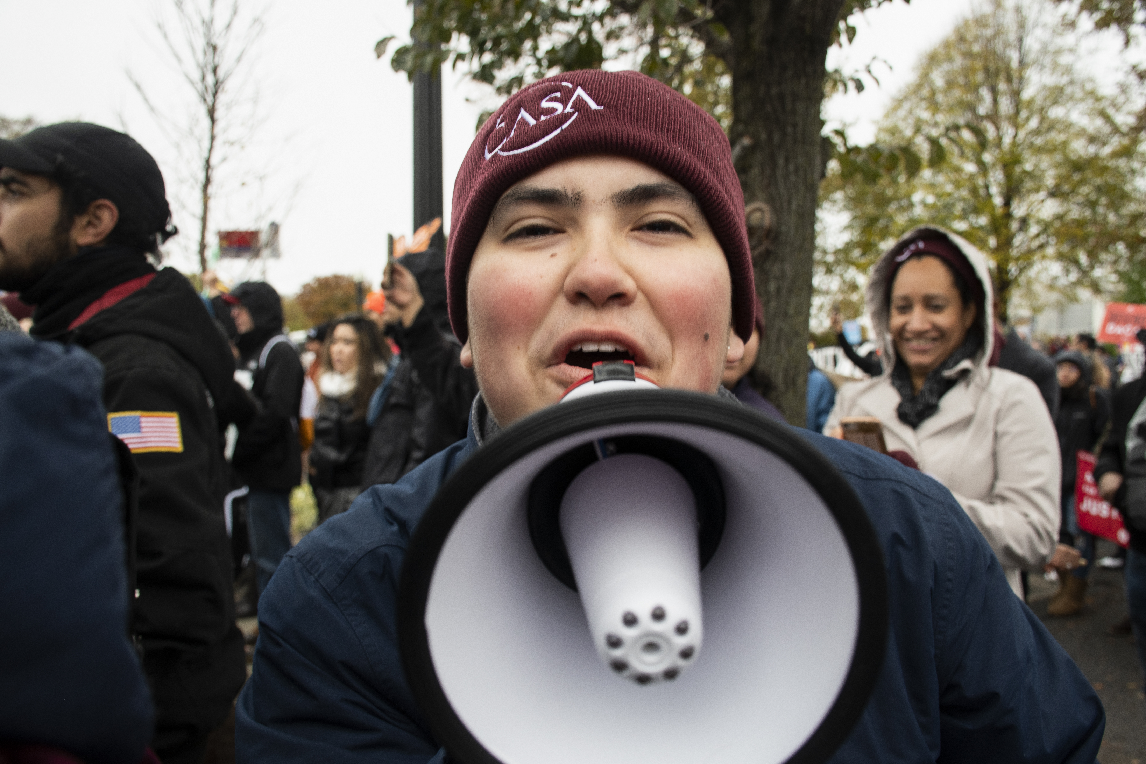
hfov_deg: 57.2
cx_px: 573
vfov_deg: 40.0
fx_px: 1050
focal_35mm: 33
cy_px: 382
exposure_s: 1/100
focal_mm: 22
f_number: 5
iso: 320
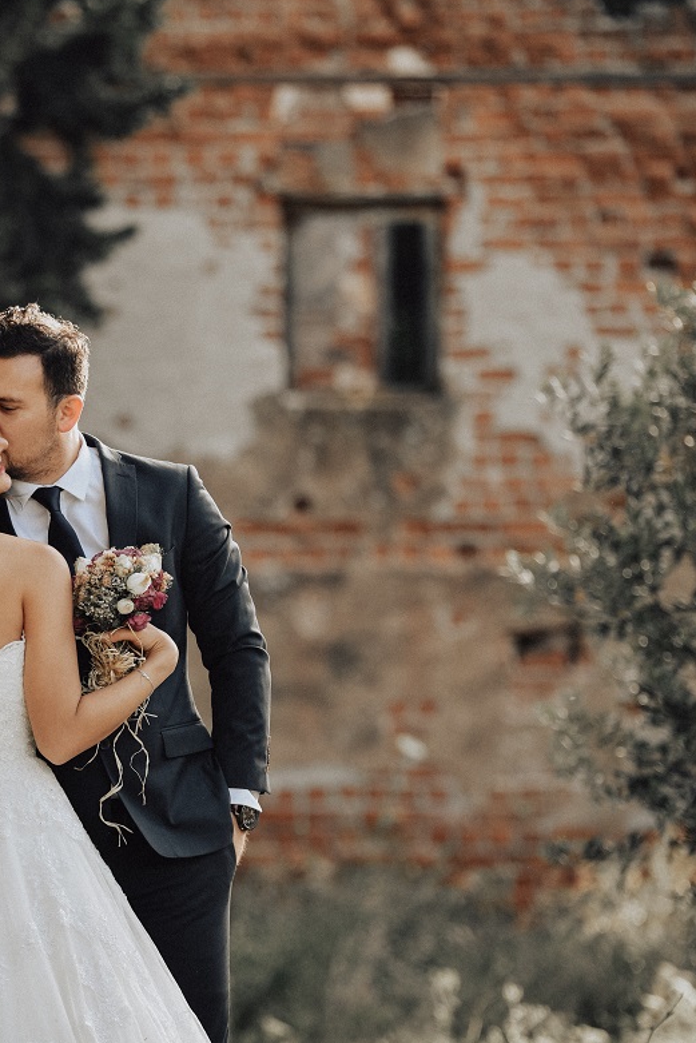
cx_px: 123
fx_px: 7768
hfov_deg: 5.1
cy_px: 518
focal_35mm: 268
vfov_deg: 7.7
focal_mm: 155
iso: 125
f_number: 2.8
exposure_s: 1/500
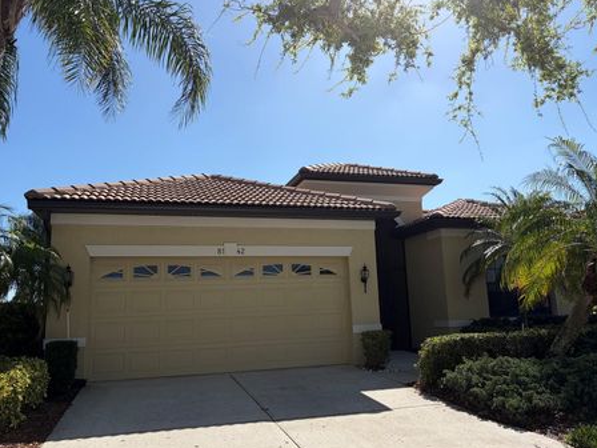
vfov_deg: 48.2
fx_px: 500
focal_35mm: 29
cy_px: 225
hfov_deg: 61.7
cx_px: 301
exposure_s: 1/6329
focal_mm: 5.96
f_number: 1.6
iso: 64
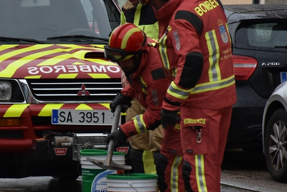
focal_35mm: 408
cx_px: 82
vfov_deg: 3.4
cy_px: 108
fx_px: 3257
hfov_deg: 5.0
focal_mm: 140
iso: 720
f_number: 5.6
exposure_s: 1/1000
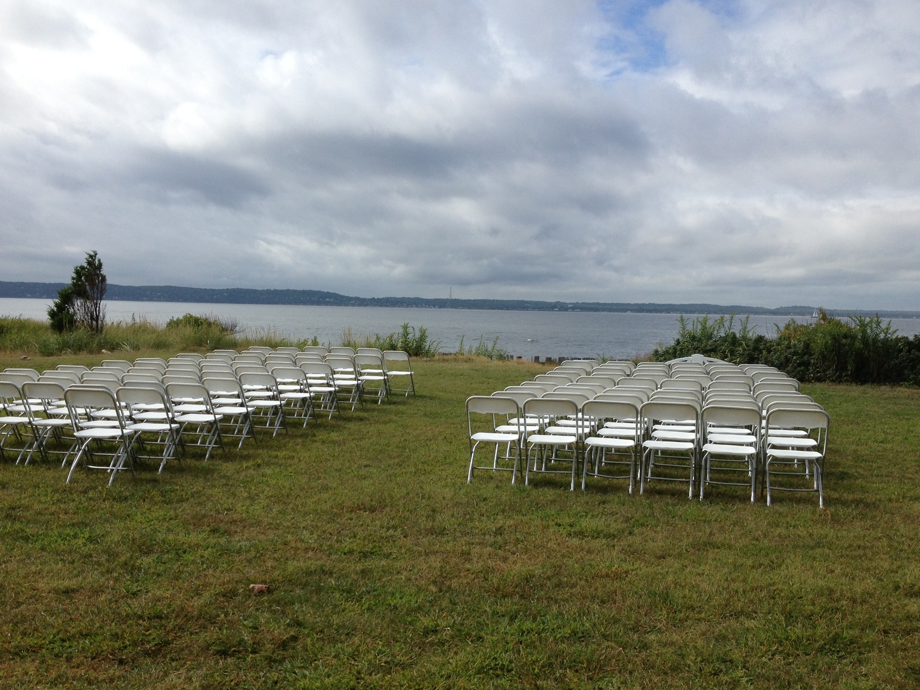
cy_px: 364
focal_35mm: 40
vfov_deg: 36.0
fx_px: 1063
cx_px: 416
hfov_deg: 46.7
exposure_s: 1/2208
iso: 50
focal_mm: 4.28
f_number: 2.4
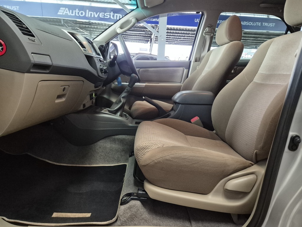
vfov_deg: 58.9
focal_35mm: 23
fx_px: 201
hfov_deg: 73.9
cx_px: 151
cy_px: 114
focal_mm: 5.4
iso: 1600
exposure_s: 1/100
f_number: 1.8
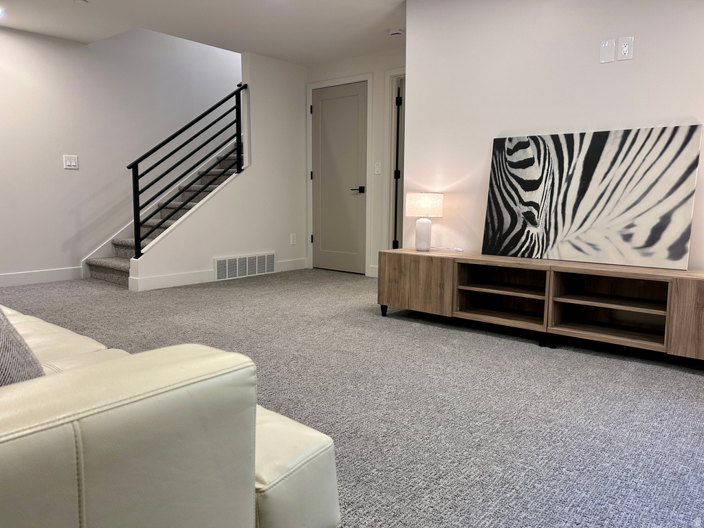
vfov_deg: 53.1
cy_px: 264
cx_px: 352
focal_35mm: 26
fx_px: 529
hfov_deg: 67.3
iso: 80
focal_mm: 5.7
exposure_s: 1/60
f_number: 1.5
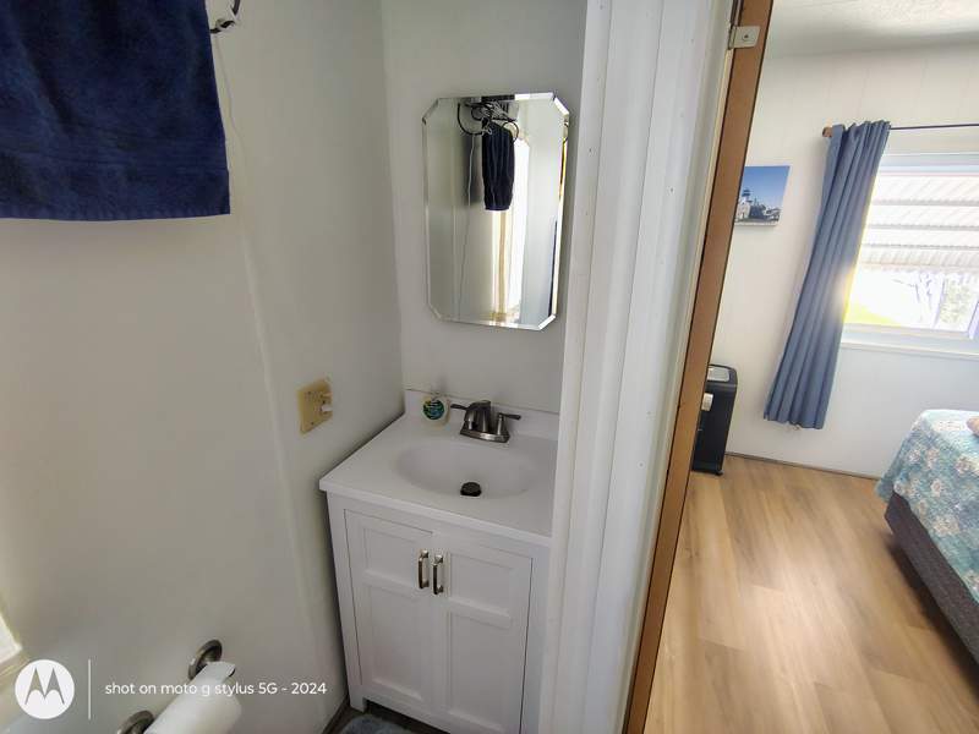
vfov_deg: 78.1
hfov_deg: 94.5
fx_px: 453
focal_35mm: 16
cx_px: 490
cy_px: 367
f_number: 2.2
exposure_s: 1/24
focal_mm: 2.13
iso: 466
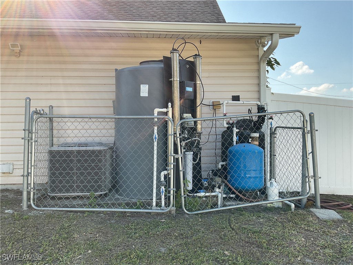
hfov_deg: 61.7
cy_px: 132
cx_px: 176
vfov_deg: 48.2
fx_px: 296
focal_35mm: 29
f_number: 1.8
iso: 16
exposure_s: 1/545
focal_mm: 3
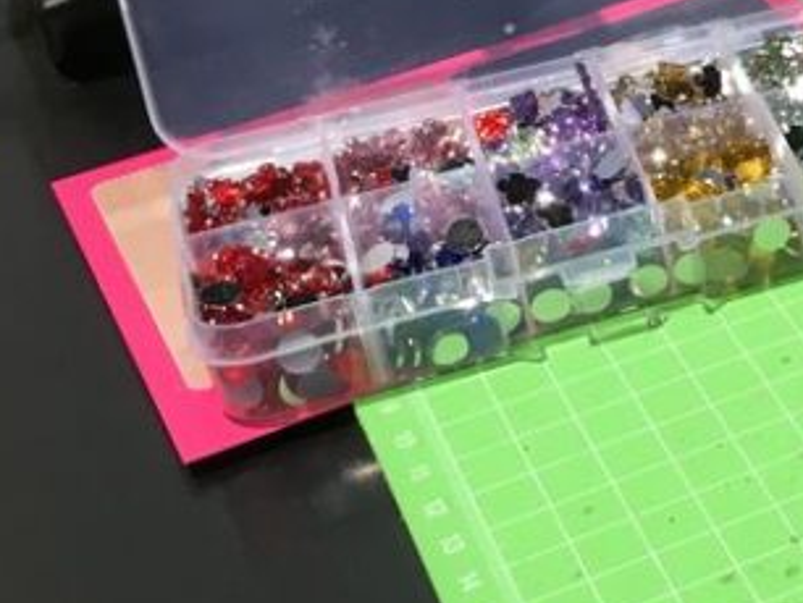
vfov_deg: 15.1
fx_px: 2252
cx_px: 1315
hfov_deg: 17.5
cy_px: 52
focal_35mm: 97
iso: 40
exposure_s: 1/33
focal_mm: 4.15
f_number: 2.2
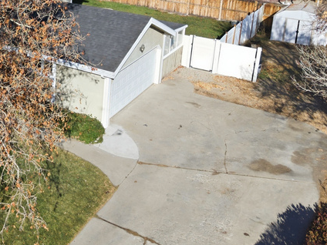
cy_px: 16
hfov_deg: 30.9
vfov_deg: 24.4
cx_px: 2
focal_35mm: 58
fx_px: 548
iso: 150
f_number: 1.8
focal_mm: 8.7
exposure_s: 1/4000
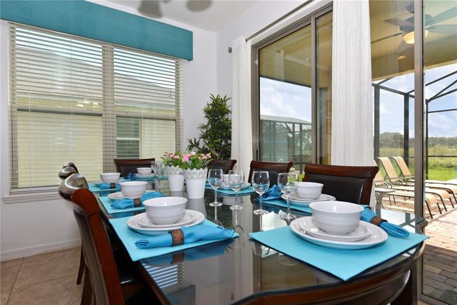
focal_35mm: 20
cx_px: 228
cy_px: 152
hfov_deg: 84.0
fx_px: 254
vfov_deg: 61.9
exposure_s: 1/125
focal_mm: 20
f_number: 5.6
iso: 180
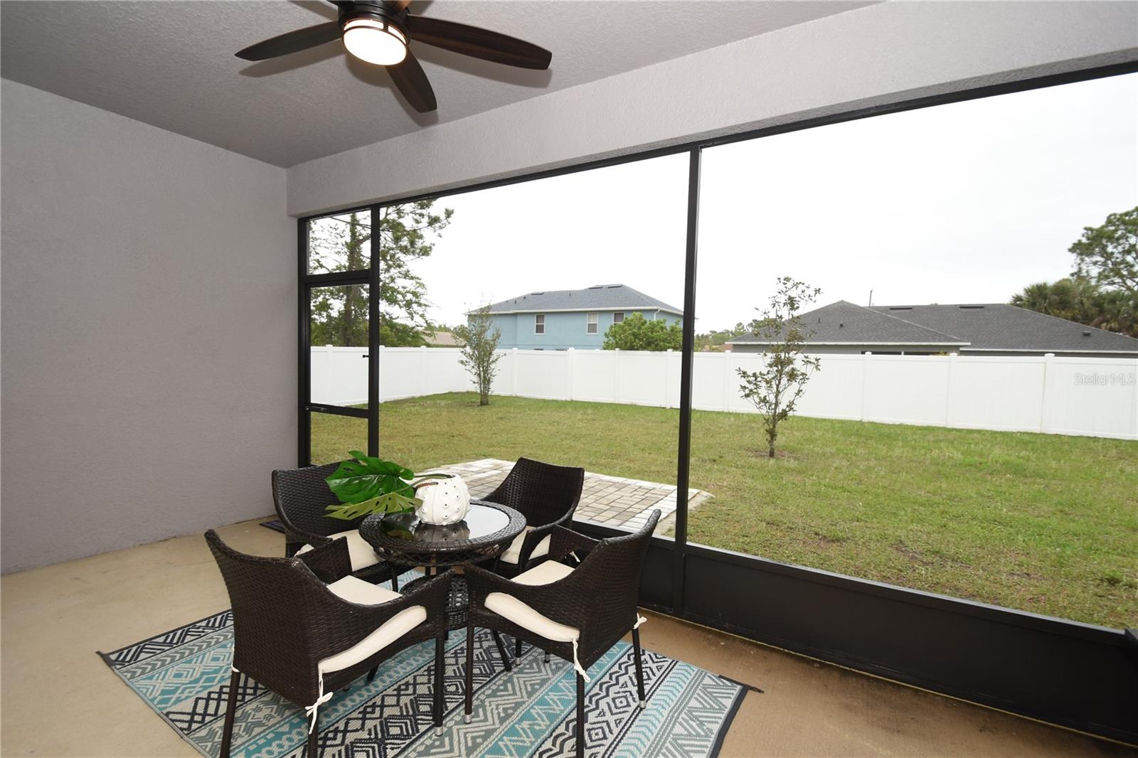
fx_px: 474
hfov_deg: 100.4
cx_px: 569
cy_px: 379
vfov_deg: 77.3
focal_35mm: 15
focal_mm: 10
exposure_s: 1/60
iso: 200
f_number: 4.5
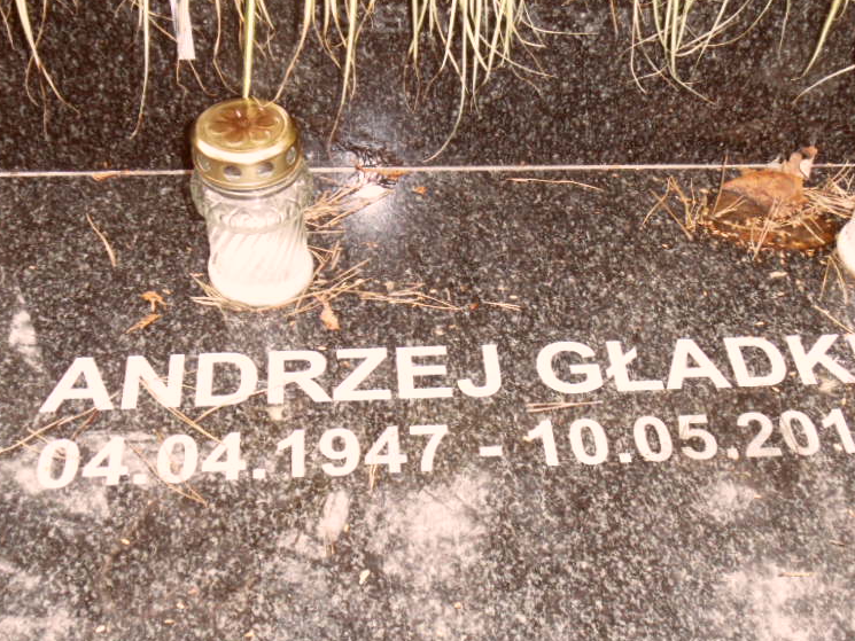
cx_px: 497
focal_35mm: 44
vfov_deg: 32.8
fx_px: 1087
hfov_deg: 42.8
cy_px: 380
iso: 200
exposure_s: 1/30
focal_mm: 5.3
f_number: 3.4
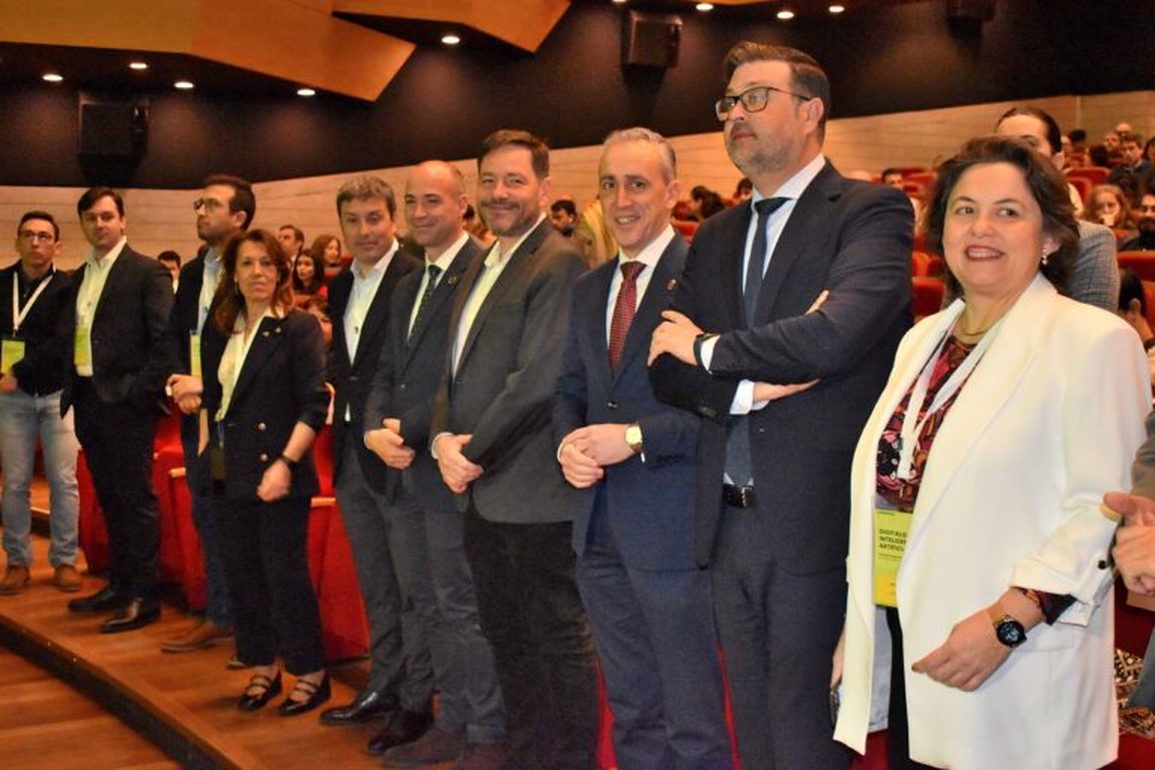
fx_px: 1444
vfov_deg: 29.9
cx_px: 578
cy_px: 385
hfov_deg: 43.6
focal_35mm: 45
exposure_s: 1/60
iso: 6400
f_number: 4.2
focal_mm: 30
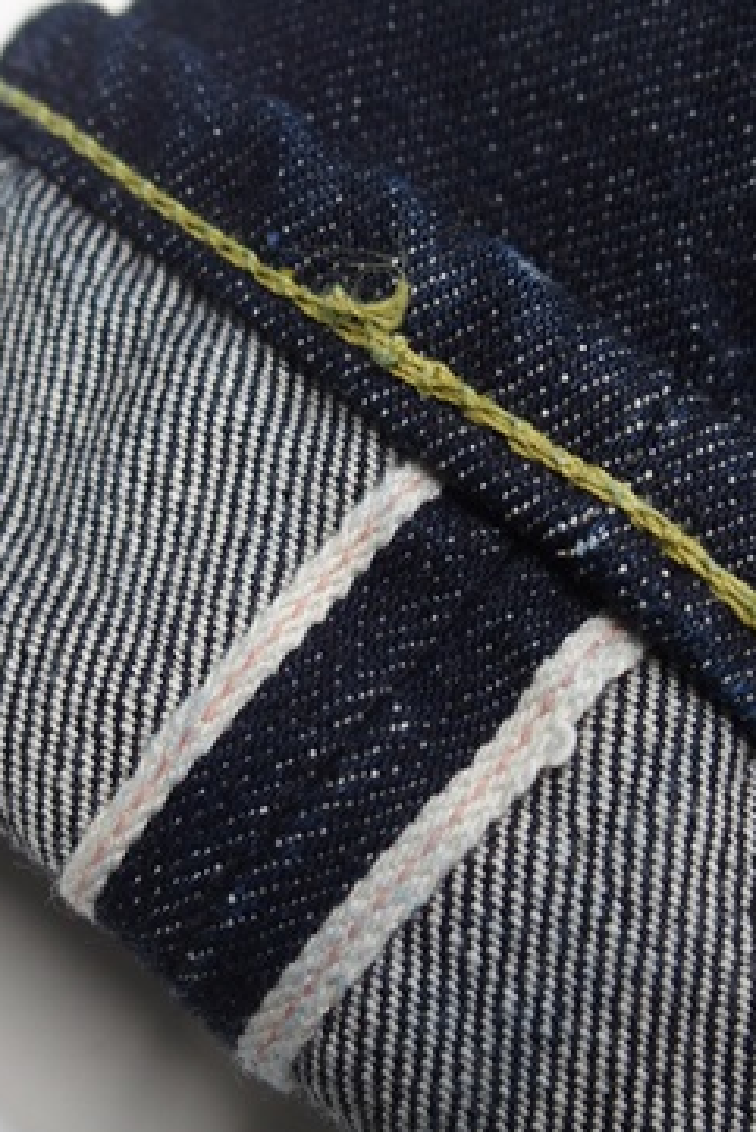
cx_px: 367
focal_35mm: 72
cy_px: 563
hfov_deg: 18.9
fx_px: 2266
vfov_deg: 28.1
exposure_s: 1/50
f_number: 2.8
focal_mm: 10.8
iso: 200
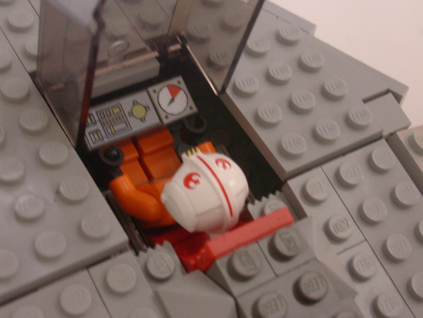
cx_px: 212
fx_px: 819
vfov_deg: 21.9
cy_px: 159
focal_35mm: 67
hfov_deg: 29.0
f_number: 3.6
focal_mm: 10.2
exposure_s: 1/4
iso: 109
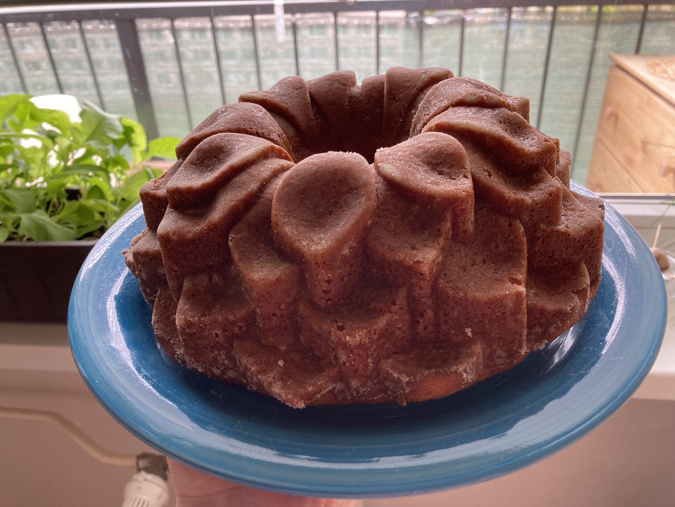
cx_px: 338
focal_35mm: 28
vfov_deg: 49.7
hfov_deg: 63.4
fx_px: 546
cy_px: 254
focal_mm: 3.99
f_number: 1.8
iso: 40
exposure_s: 1/121
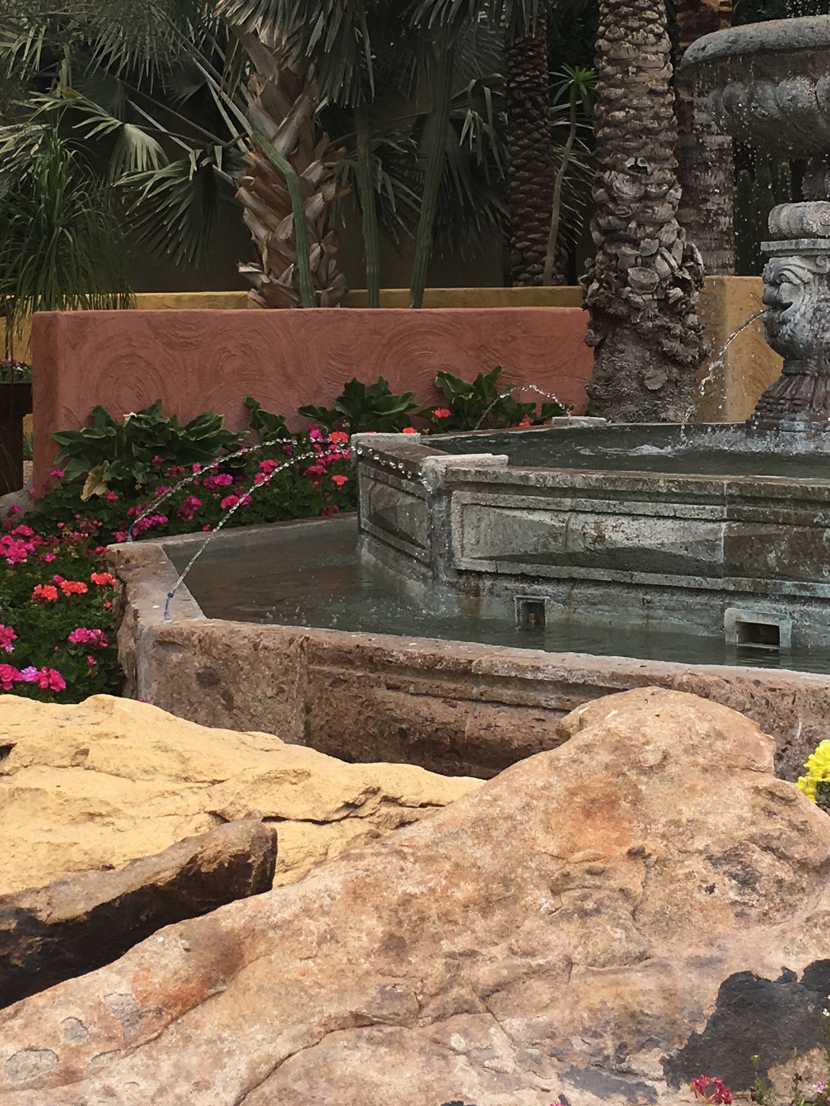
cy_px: 307
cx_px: 506
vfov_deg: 28.6
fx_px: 2142
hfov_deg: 21.9
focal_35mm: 67
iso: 25
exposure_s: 1/506
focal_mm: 4.15
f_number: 2.2
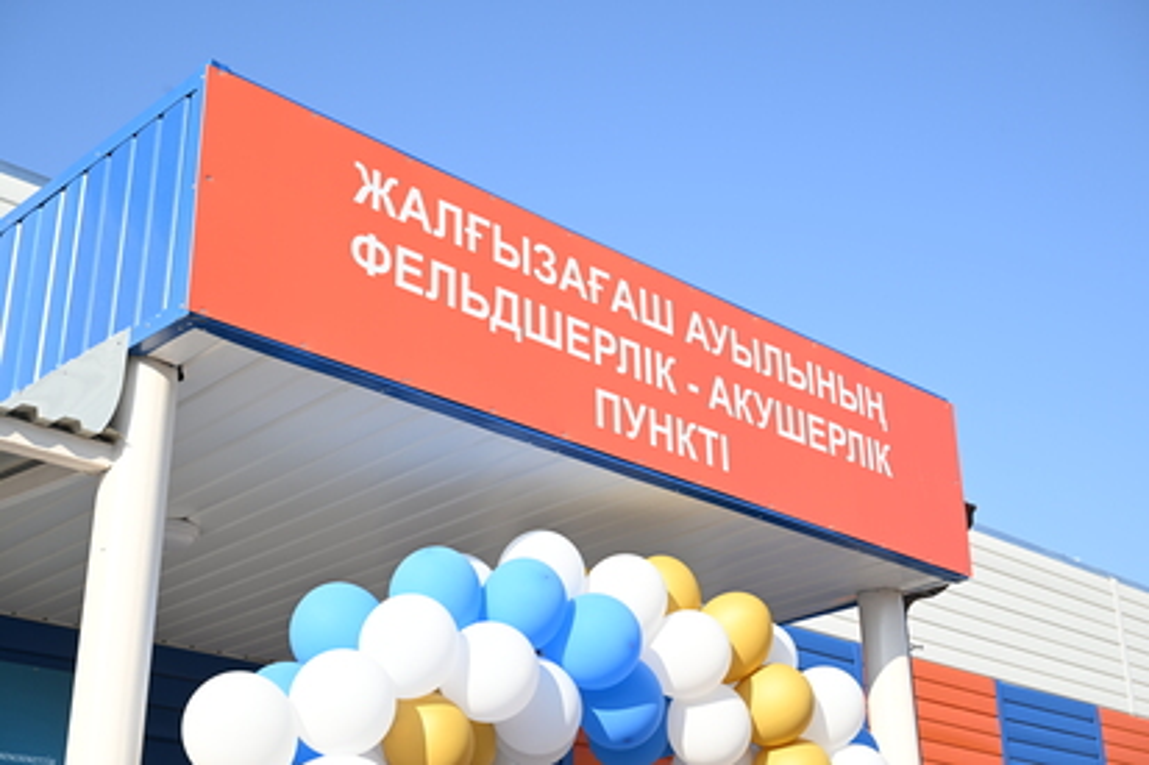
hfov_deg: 39.6
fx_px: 1595
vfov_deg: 27.0
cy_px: 382
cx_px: 574
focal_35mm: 50
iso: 160
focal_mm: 50
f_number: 8
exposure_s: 1/250
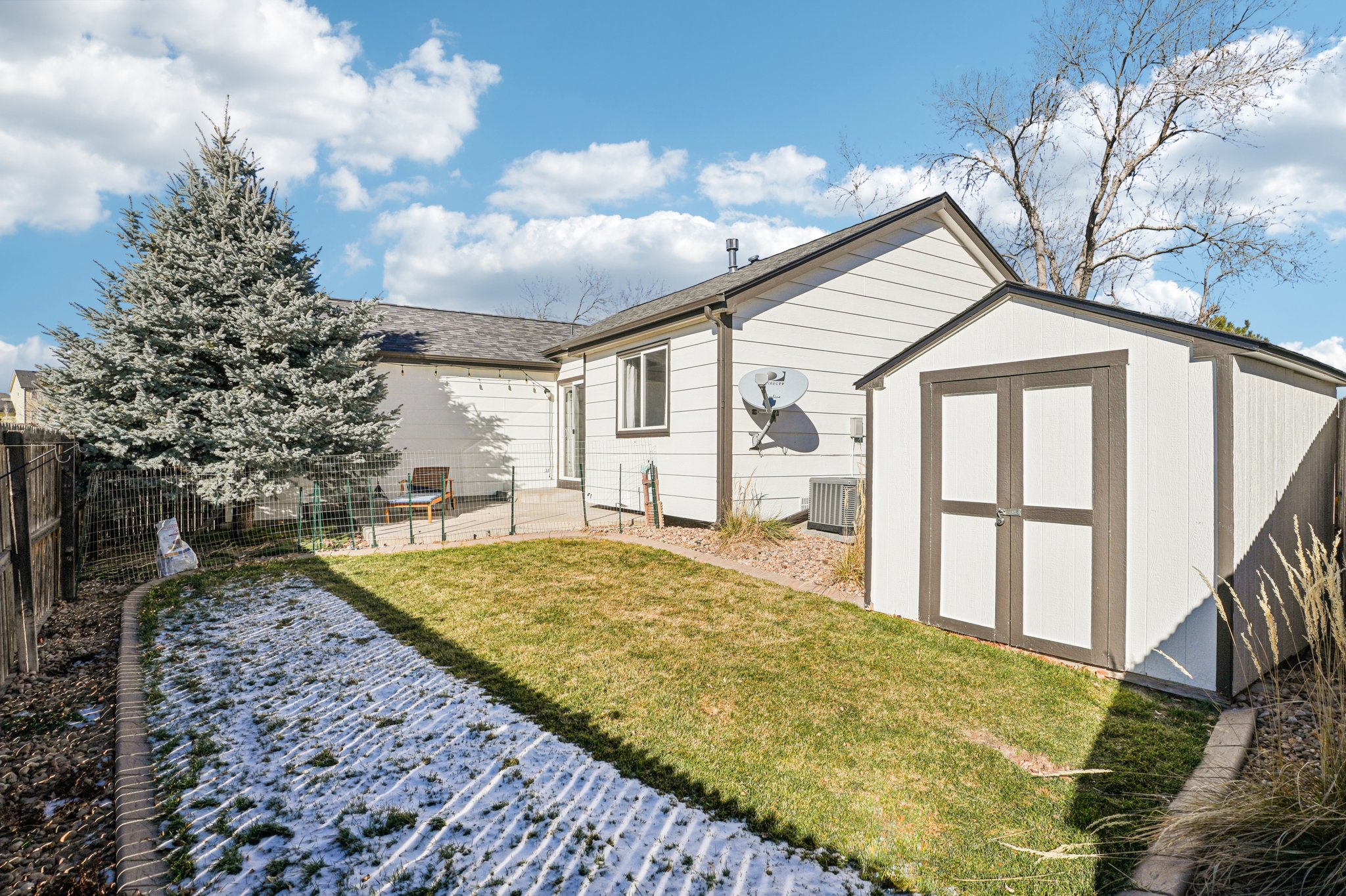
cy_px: 448
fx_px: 617
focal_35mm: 16
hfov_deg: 95.0
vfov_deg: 72.0
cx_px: 673
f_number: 8
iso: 100
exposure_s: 1/750
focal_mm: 11
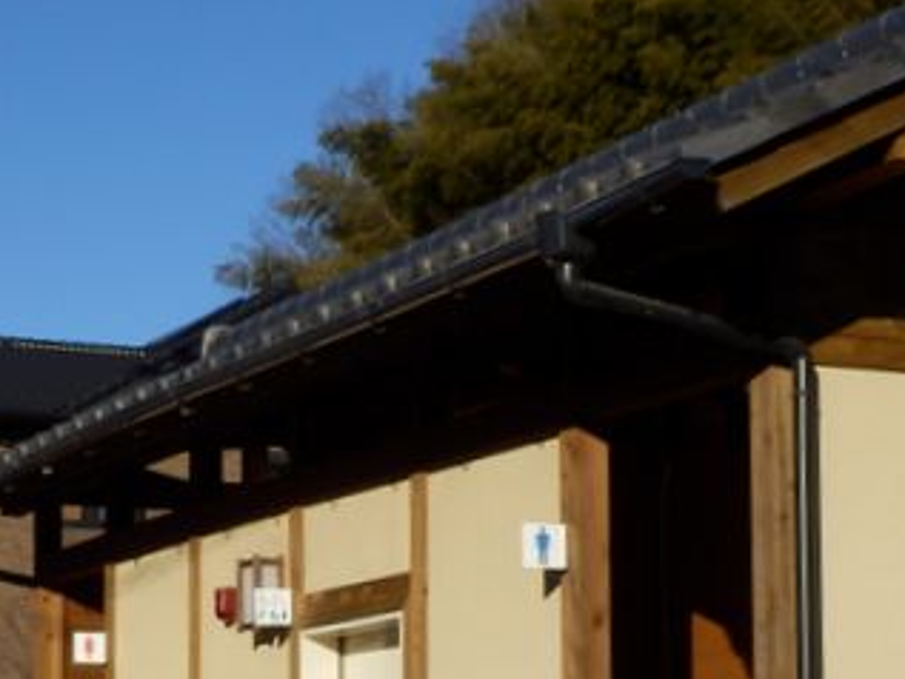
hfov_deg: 17.7
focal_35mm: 111
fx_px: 2903
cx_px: 385
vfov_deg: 13.2
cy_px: 668
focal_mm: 7.9
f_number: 10.6
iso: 80
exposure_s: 1/160
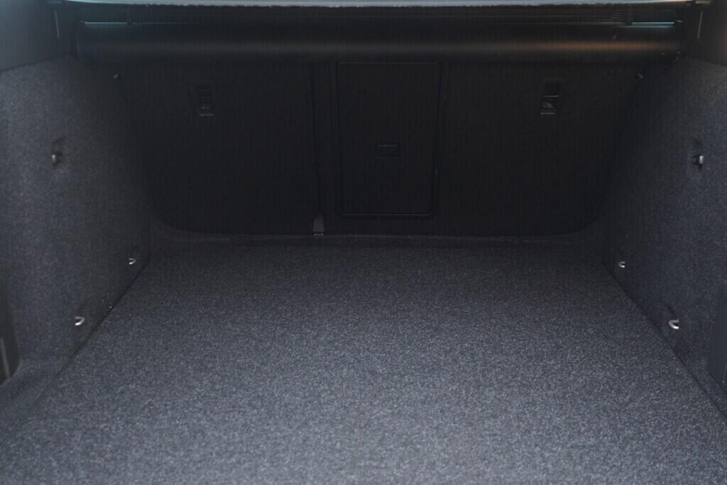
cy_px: 242
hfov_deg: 53.1
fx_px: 727
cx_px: 364
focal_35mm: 36
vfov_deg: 36.9
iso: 1000
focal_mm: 24
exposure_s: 1/40
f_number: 2.8
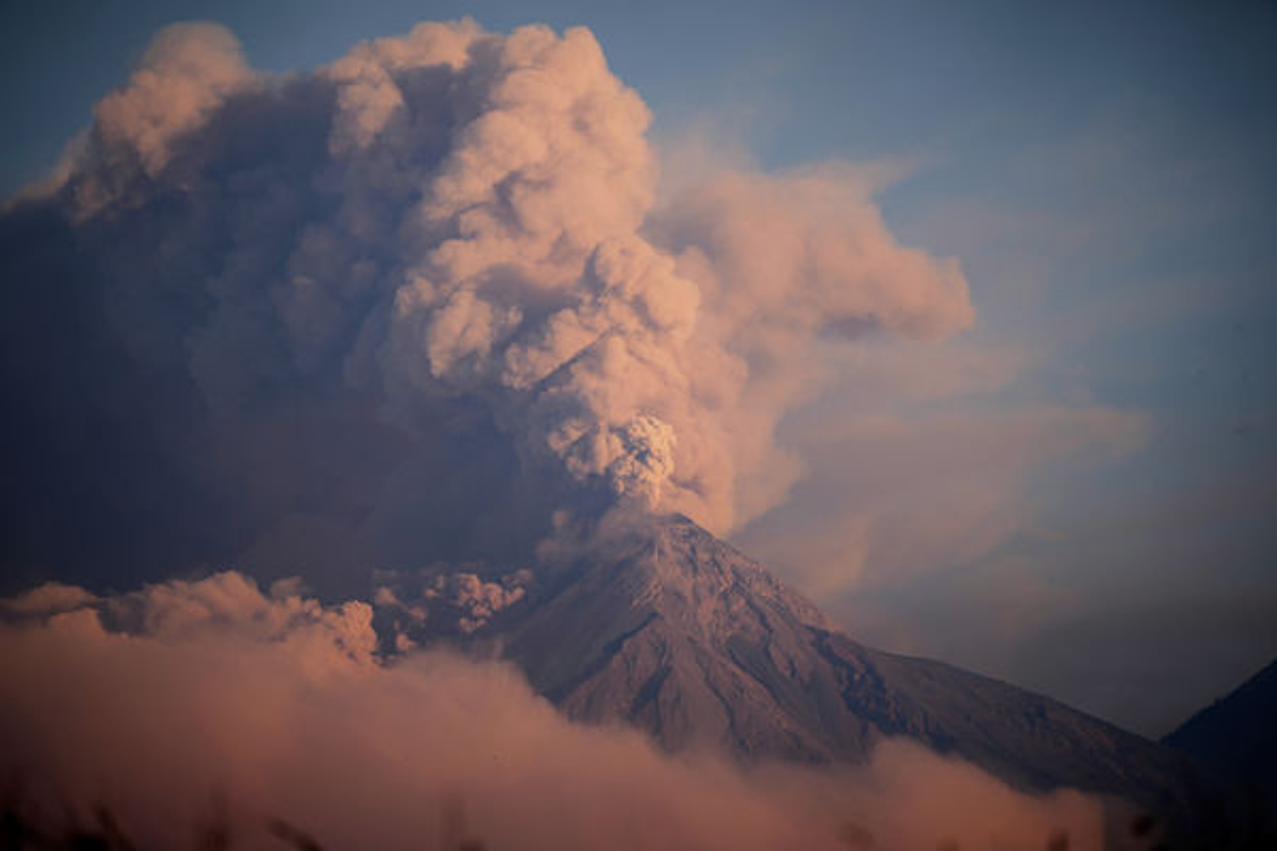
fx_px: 7023
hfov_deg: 10.4
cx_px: 638
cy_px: 426
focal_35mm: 198
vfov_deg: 6.9
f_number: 2.8
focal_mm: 198
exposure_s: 1/500
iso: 100
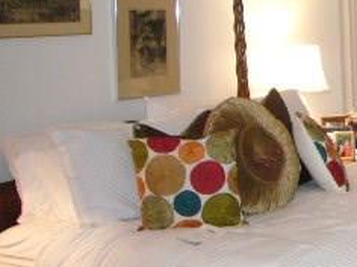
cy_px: 59
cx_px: 481
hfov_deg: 22.5
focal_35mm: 76
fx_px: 784
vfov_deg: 19.2
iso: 250
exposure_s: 1/30
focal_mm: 4.6
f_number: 2.8
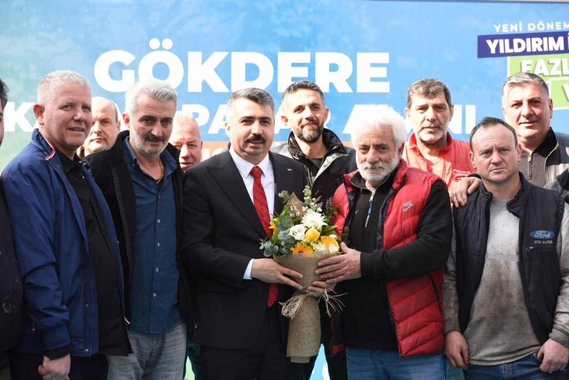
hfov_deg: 28.8
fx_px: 1106
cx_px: 284
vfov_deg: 19.5
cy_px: 190
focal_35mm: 70
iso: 1000
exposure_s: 1/800
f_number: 5.6
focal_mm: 70
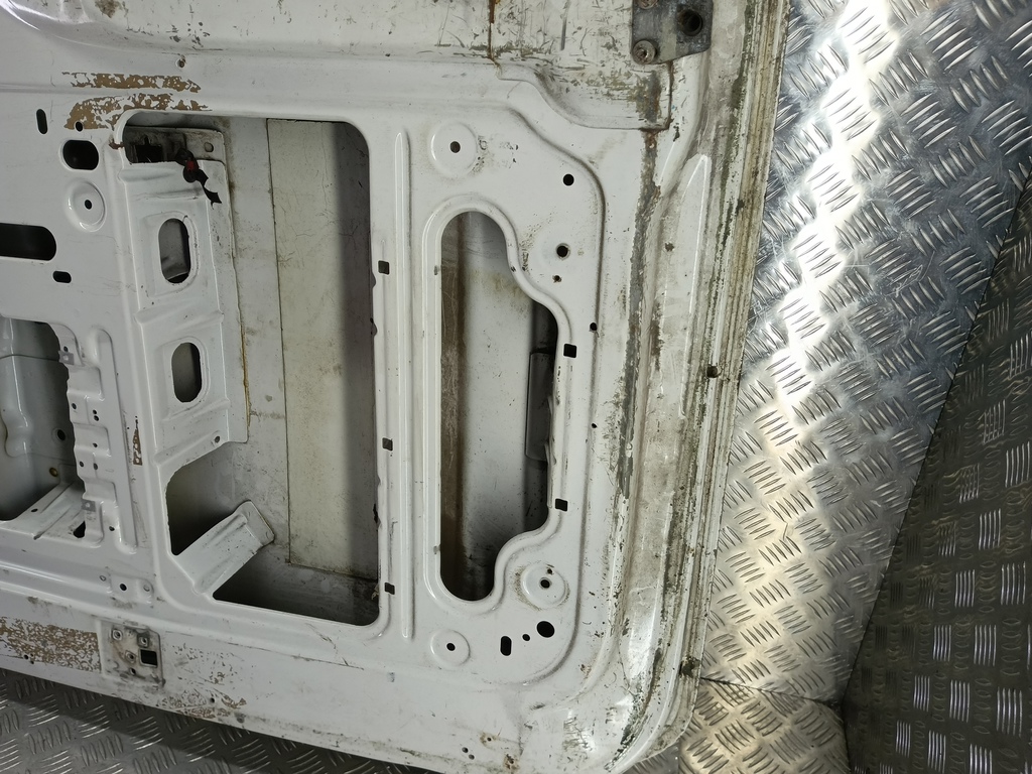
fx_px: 686
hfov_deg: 73.9
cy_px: 387
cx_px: 516
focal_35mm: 23
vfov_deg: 58.9
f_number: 1.6
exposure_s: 1/100
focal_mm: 4.11
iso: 110
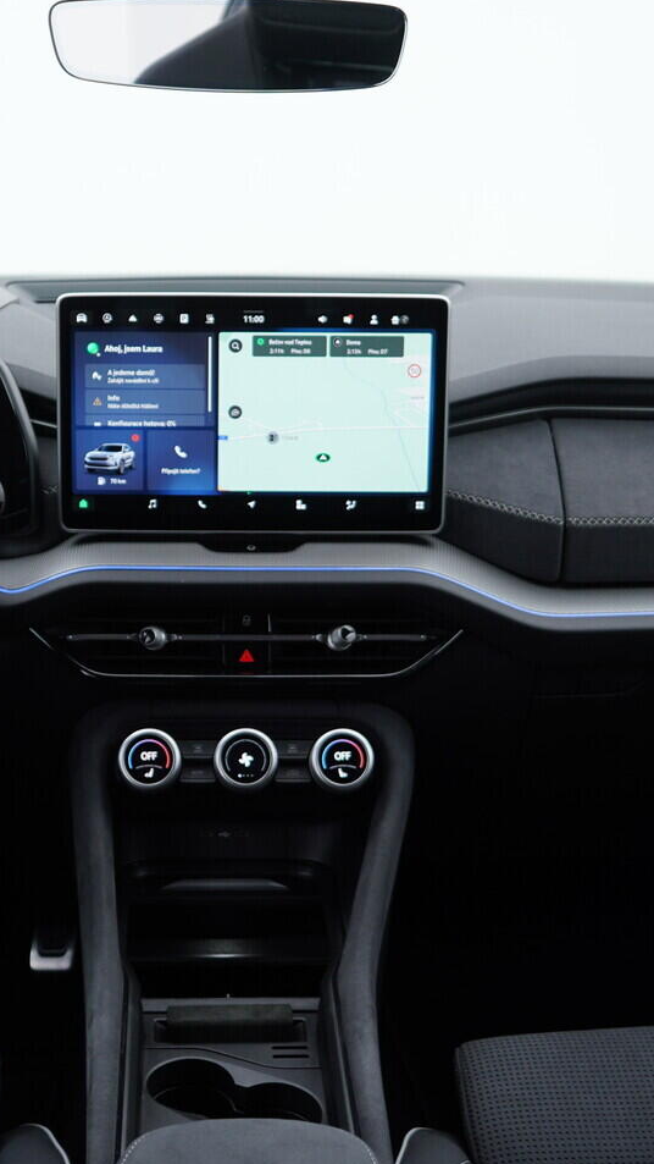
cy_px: 583
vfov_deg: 36.6
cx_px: 205
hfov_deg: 21.0
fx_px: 1757
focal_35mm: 57
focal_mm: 24
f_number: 2.8
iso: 125
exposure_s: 1/40
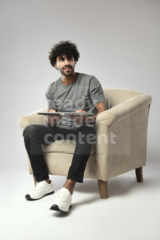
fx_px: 280
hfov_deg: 31.9
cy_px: 120
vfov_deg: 46.4
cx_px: 80
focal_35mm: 42
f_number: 5
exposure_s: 1/125
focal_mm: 42
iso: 400
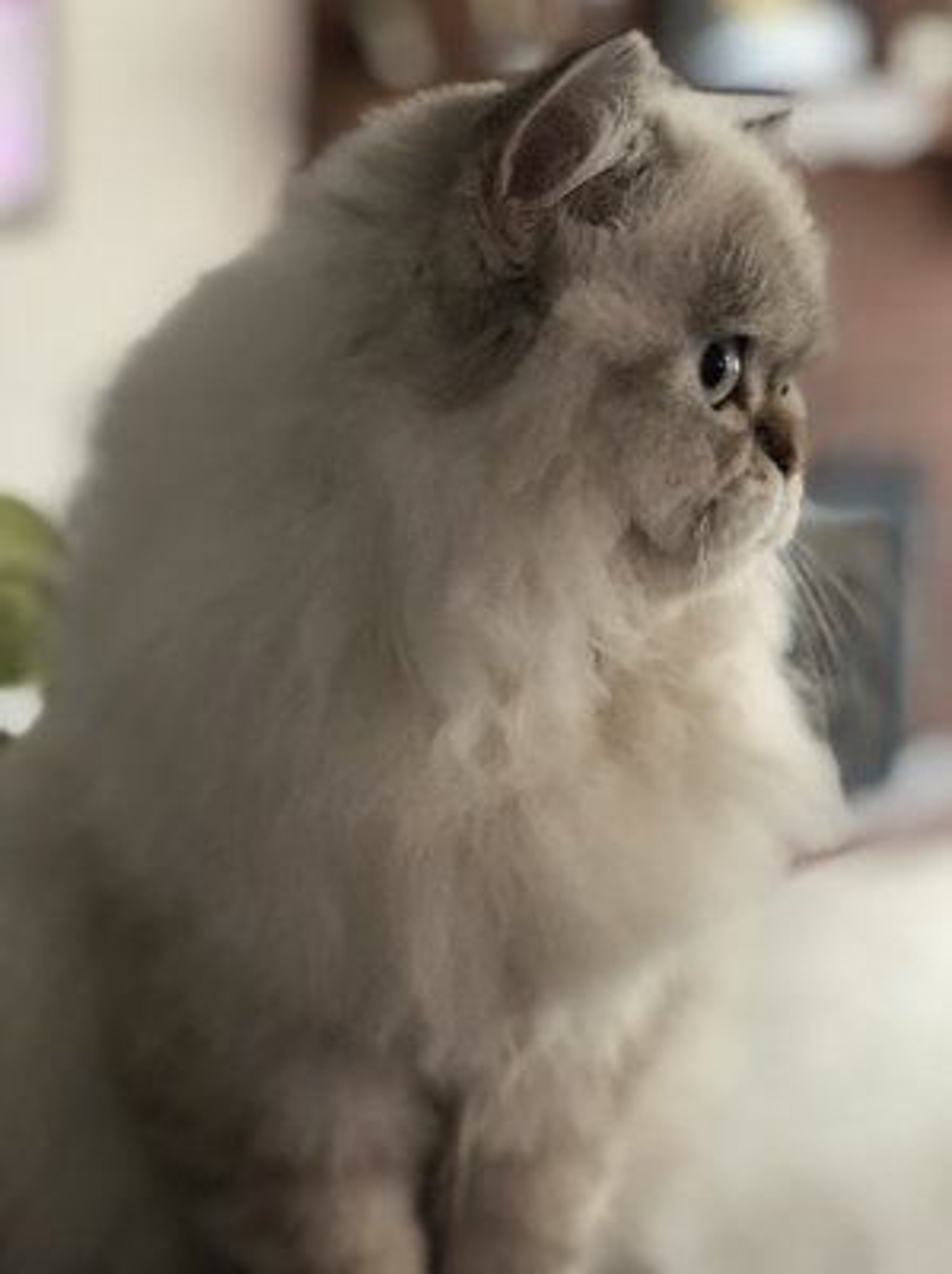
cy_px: 637
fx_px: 2095
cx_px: 476
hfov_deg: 25.6
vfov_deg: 33.8
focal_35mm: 57
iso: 1000
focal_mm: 6.6
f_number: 2.8
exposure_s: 1/30
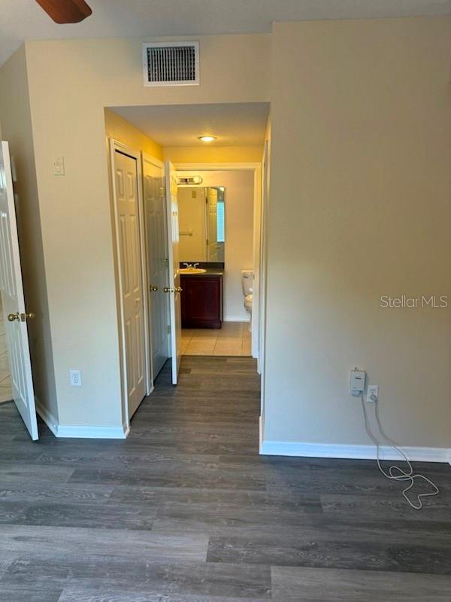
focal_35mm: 24
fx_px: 417
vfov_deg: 71.6
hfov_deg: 56.8
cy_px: 301
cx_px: 226
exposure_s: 1/60
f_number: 1.78
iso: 125
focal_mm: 6.76
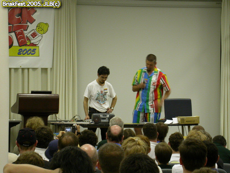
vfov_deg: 9.6
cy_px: 86
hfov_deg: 12.8
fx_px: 1023
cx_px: 115
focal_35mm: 154
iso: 100
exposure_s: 1/6.8
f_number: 5.1
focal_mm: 32
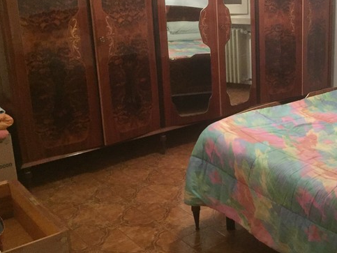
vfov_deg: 30.2
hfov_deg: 38.1
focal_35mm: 48
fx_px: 468
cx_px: 271
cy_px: 94
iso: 400
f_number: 2.2
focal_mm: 4.15
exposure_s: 1/17
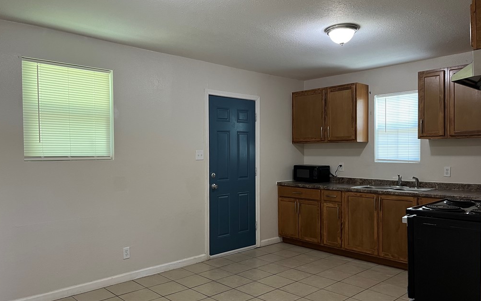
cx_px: 238
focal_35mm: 28
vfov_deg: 44.5
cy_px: 163
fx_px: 367
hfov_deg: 66.5
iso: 200
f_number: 1.6
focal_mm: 5.1
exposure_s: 1/60
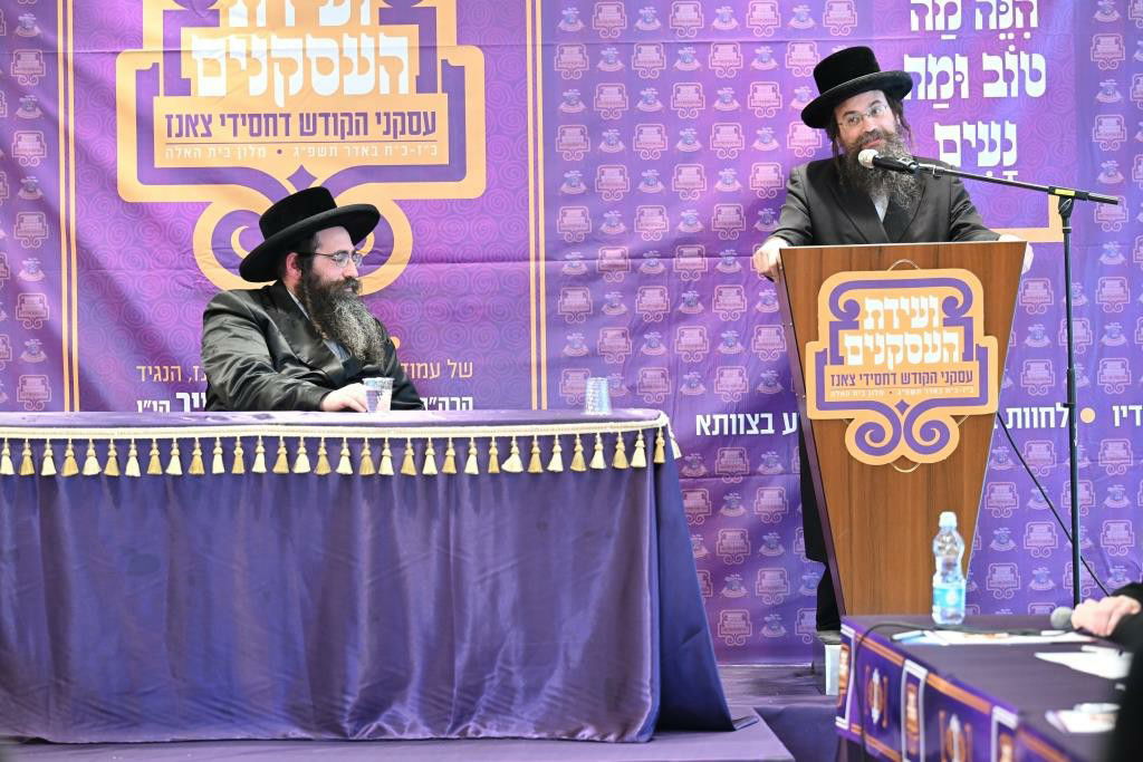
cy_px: 381
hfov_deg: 17.8
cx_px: 572
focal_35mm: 115
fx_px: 3652
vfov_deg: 11.9
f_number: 3.5
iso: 1600
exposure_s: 1/125
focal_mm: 115
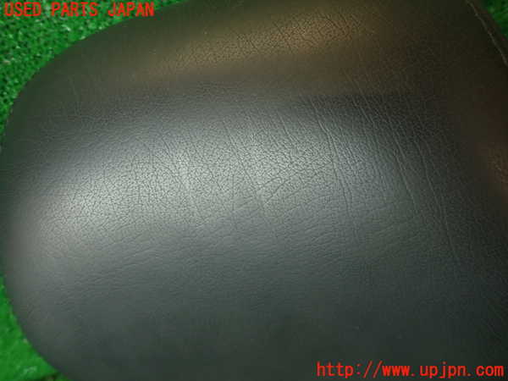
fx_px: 367
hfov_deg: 69.4
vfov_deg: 54.9
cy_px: 190
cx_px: 254
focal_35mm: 25
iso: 125
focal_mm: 4.5
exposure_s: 1/60
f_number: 2
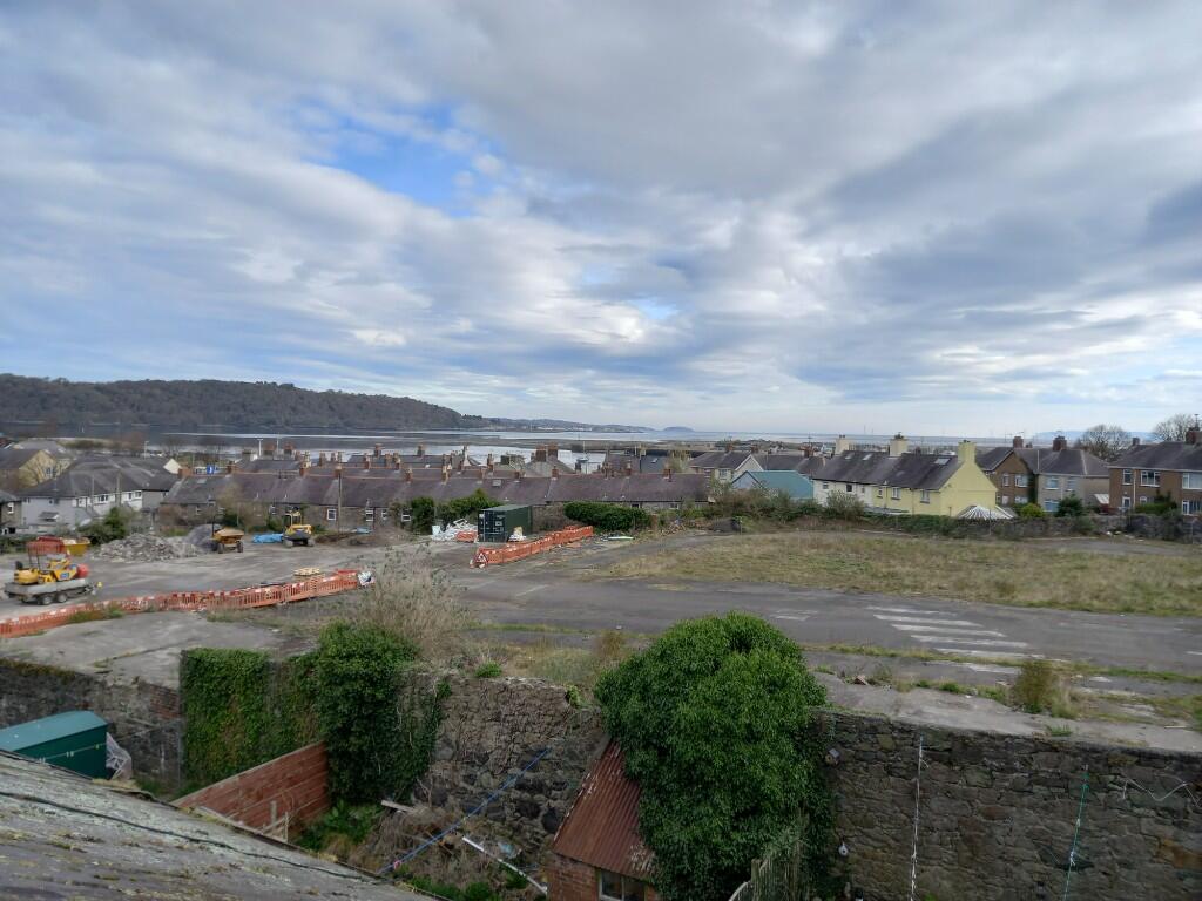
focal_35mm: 25
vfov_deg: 54.9
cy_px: 450
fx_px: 868
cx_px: 601
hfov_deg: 69.4
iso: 25
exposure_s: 1/401
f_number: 2
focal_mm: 4.6
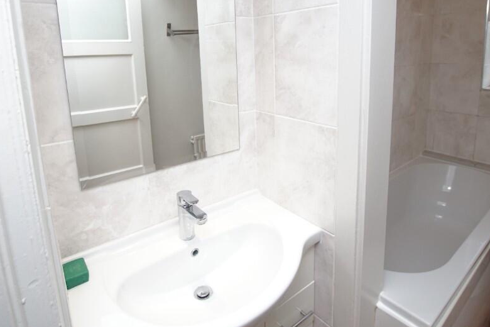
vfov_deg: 57.5
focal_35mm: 22
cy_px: 128
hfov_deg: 79.4
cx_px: 258
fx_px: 295
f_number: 4
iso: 640
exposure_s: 1/160
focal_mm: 11
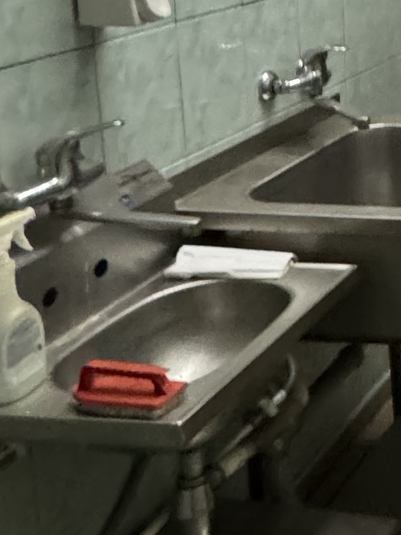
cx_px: 763
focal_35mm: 65
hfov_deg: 17.4
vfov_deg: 28.2
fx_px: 1004
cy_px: 14
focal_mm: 2.22
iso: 640
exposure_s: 1/50
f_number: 2.2
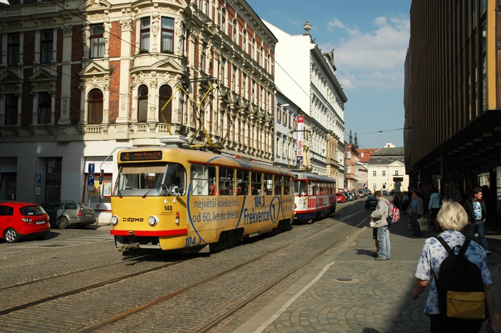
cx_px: 250
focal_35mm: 33
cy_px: 166
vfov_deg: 39.9
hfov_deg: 57.3
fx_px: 459
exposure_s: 1/1600
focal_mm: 22
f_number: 5.6
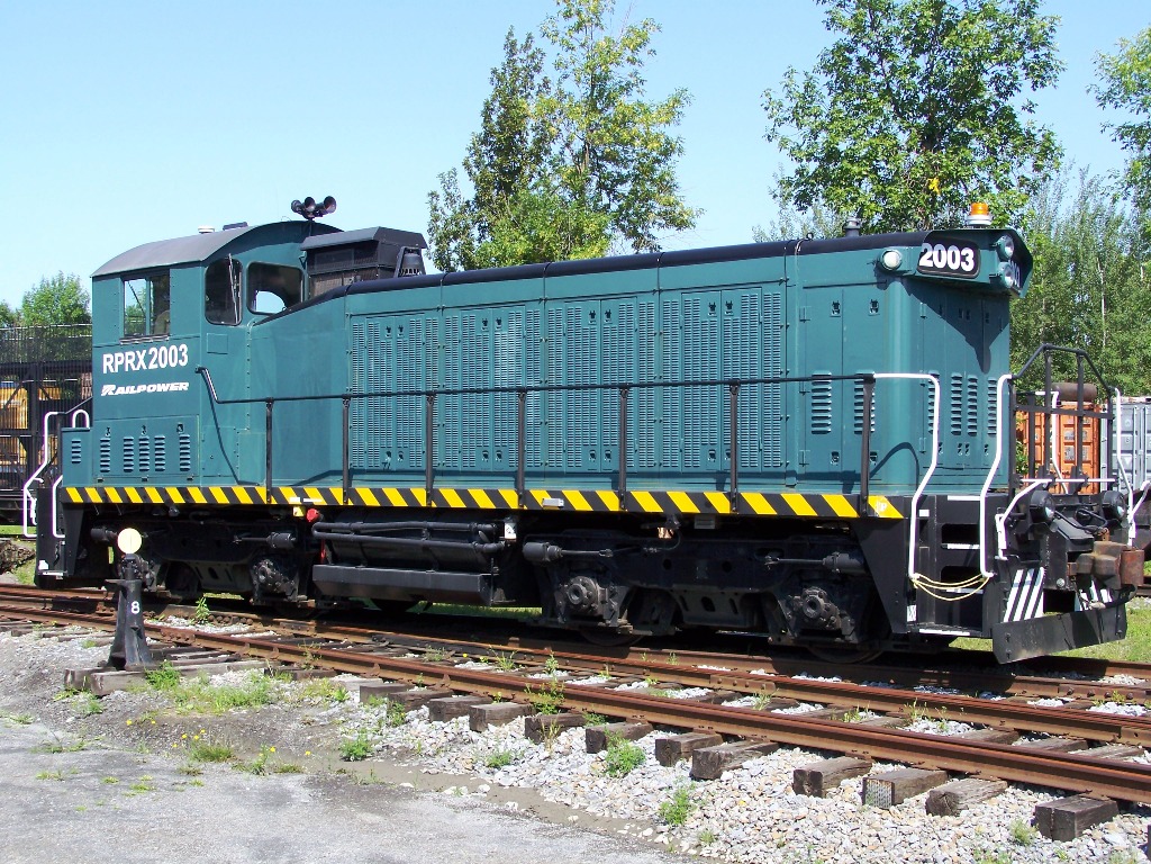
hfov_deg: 37.5
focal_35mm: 51
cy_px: 432
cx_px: 576
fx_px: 1696
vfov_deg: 28.6
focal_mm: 8.5
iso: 64
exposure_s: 1/250
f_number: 4.5
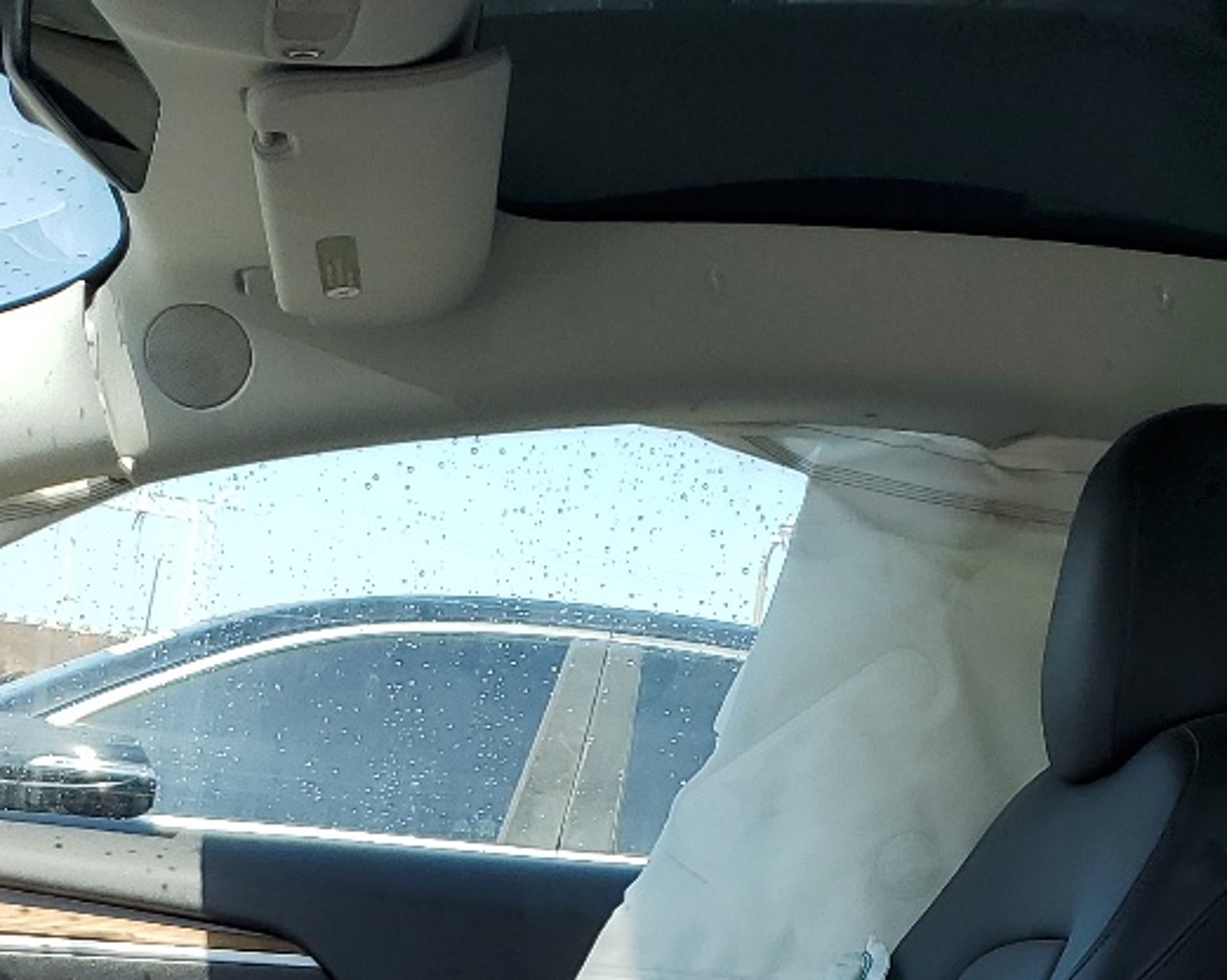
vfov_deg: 18.3
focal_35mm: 78
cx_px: 629
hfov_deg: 24.5
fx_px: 2830
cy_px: 1279
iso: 50
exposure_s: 1/1000
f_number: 1.5
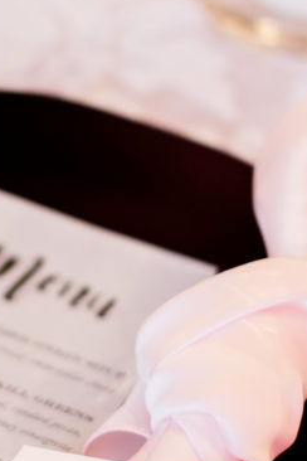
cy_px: 310
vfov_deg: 13.5
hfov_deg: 9.0
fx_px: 1944
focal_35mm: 152
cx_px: 1
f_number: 1.4
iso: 500
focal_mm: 35
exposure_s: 1/200
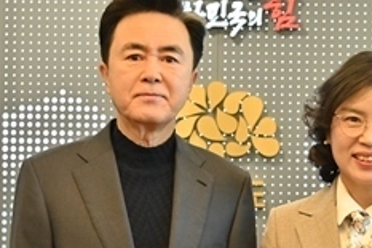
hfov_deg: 15.5
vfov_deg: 10.4
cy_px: 166
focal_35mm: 132
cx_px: 244
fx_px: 1363
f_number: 5
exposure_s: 1/200
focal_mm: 48
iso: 2500
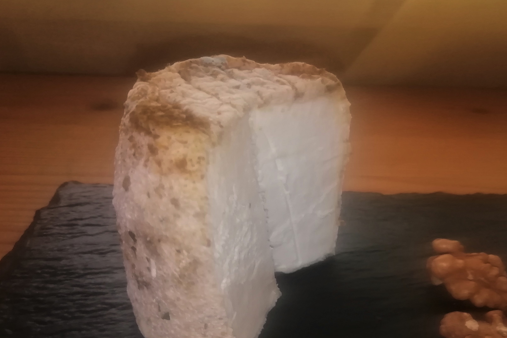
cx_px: 285
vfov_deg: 37.6
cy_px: 211
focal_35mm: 35
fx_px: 493
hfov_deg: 54.3
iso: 50
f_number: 2.2
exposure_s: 1/217
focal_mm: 3.21
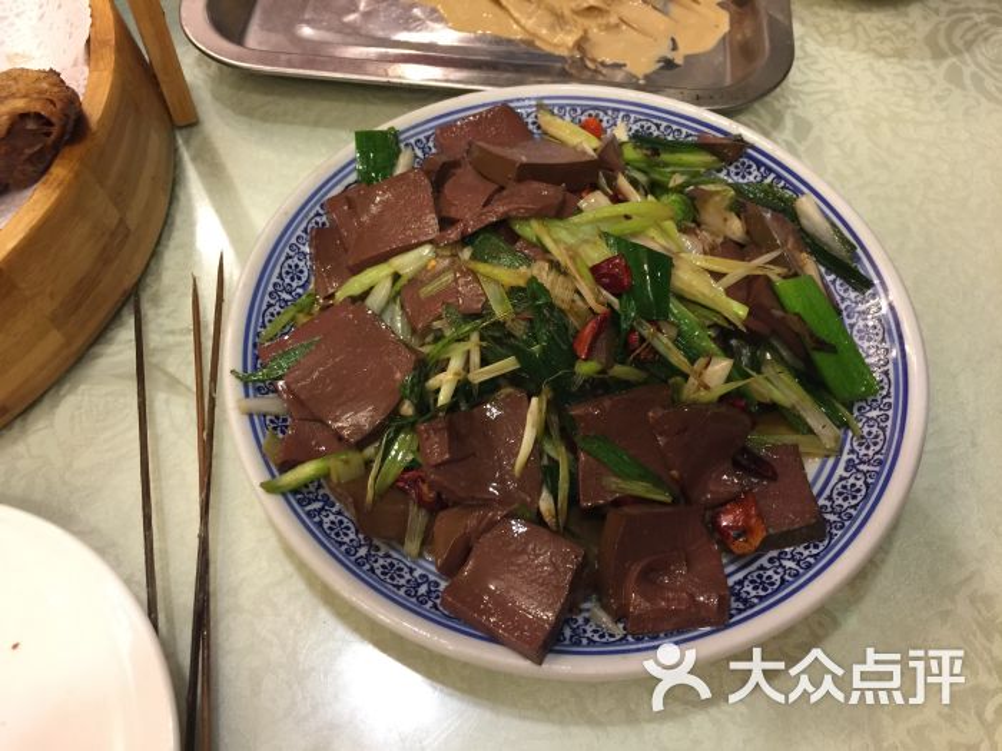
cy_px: 376
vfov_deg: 48.2
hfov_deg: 61.7
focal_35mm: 29
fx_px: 839
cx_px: 501
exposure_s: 1/17
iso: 100
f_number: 2.2
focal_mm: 4.15
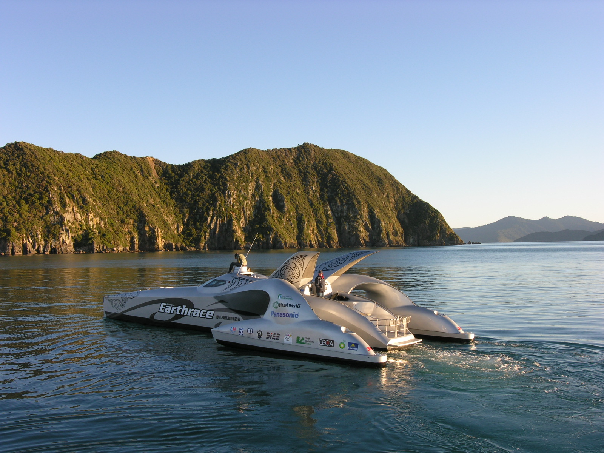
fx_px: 646
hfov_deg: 50.1
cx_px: 302
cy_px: 226
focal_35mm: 37
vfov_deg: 38.7
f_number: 5.4
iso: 50
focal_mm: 9.3
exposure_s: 1/113
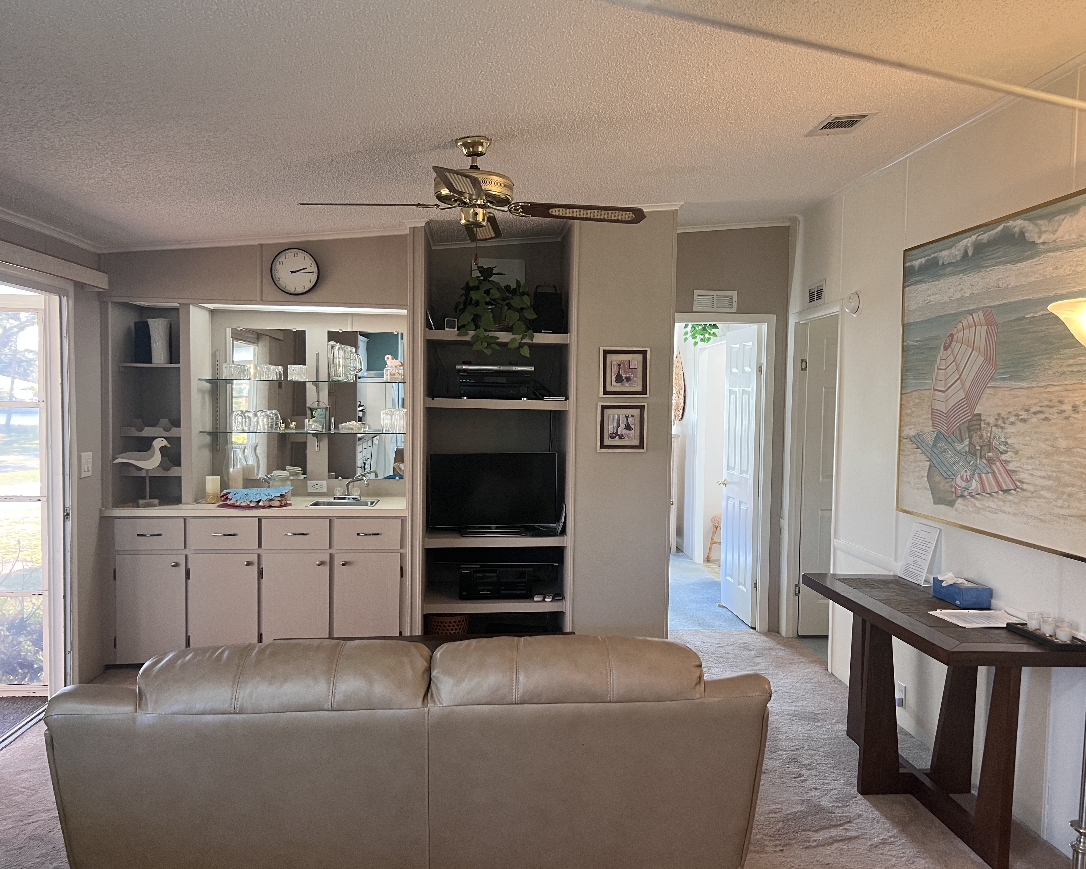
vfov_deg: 51.5
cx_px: 596
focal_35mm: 28
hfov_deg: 62.1
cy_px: 438
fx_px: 900
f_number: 1.5
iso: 200
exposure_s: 1/60
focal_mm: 5.7
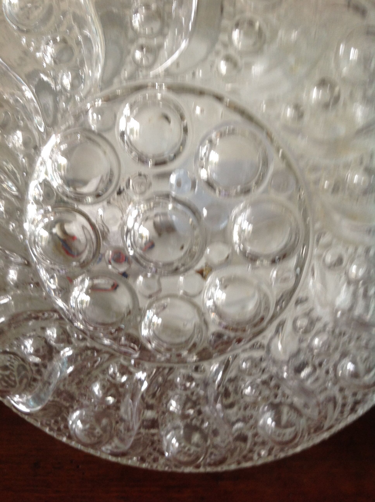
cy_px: 251
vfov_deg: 52.7
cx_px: 188
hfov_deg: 40.6
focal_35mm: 35
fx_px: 507
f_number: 2.4
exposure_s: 1/15
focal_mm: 4.28
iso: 100
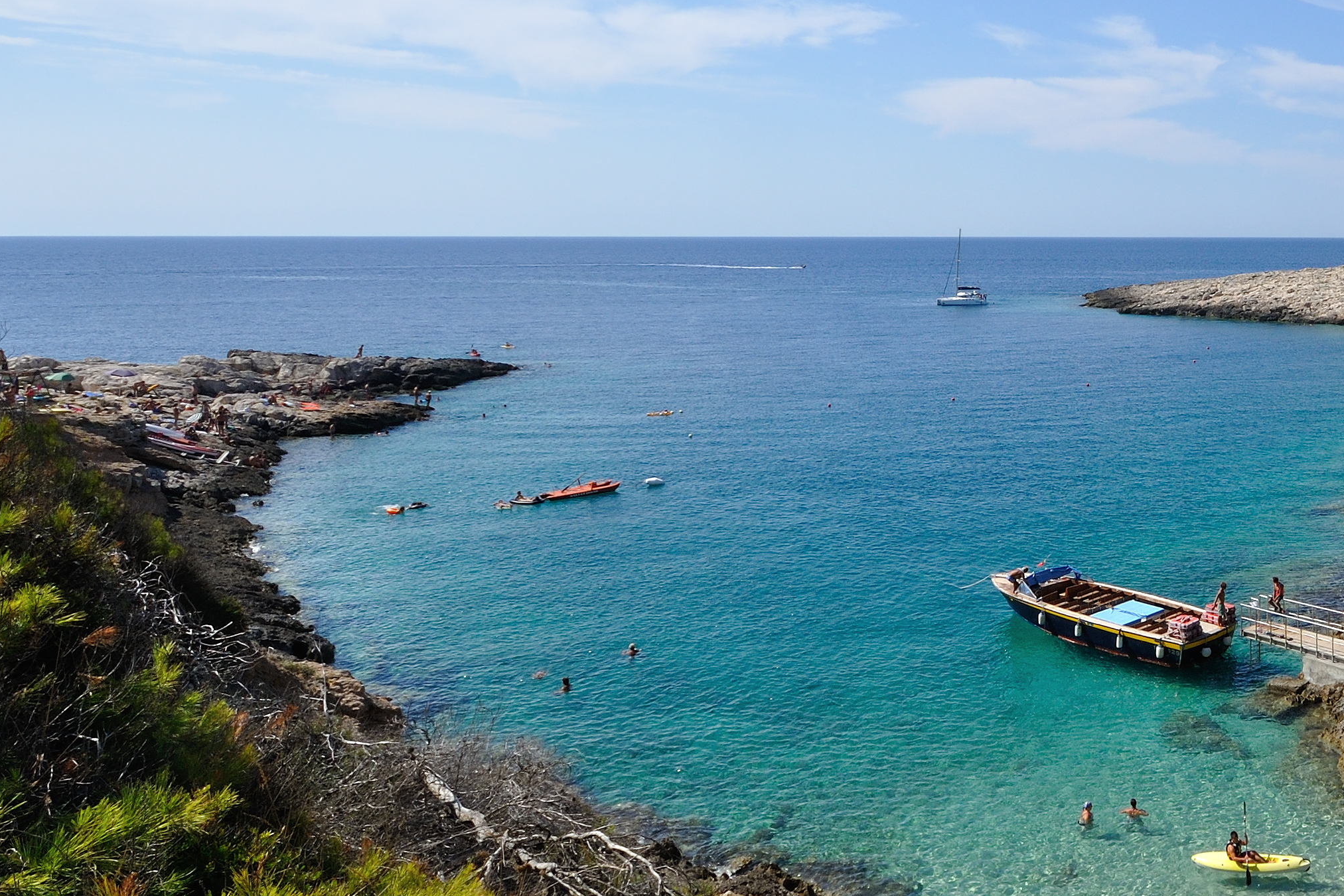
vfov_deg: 41.7
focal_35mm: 31
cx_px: 1279
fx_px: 1157
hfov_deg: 51.1
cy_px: 287
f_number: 10
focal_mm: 10
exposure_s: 1/400
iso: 200
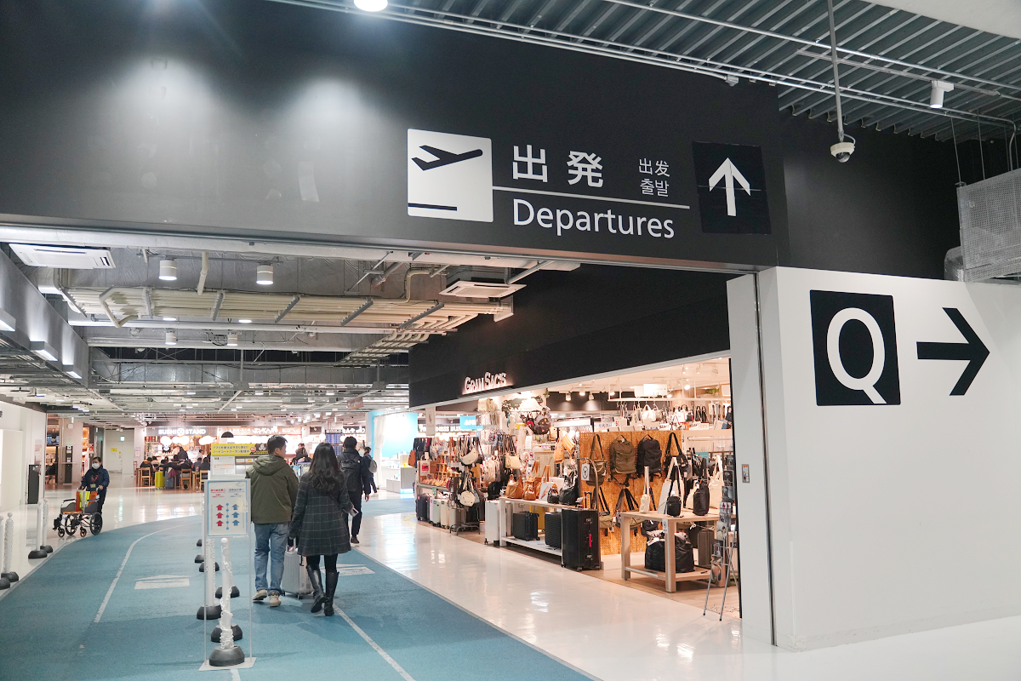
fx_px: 794
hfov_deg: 65.5
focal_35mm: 28
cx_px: 510
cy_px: 340
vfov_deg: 46.4
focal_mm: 28
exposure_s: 1/160
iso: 2000
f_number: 2.8
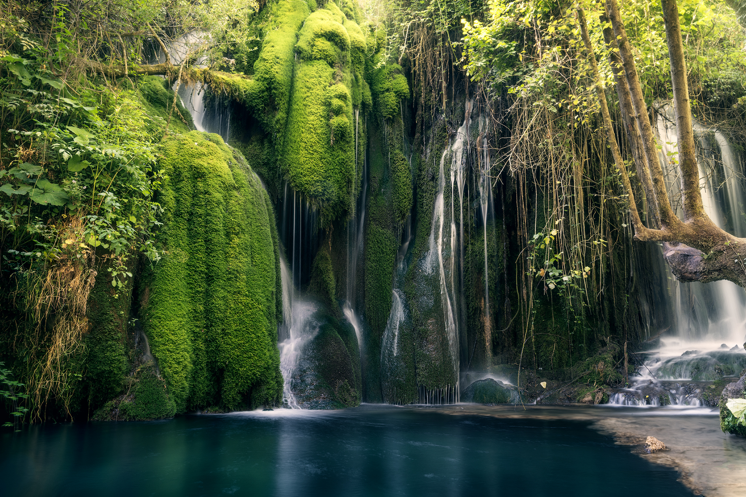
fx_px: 622
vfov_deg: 43.6
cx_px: 373
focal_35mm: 30
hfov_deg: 61.9
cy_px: 248
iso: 80
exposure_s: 3
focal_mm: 30
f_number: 18
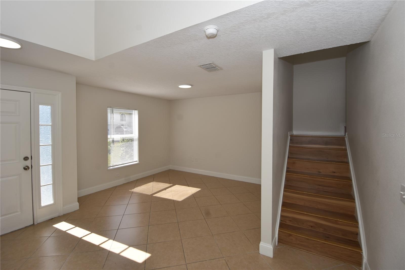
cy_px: 135
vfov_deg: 77.3
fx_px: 169
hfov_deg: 100.4
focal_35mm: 15
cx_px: 202
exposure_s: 1/125
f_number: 5.6
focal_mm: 10
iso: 110
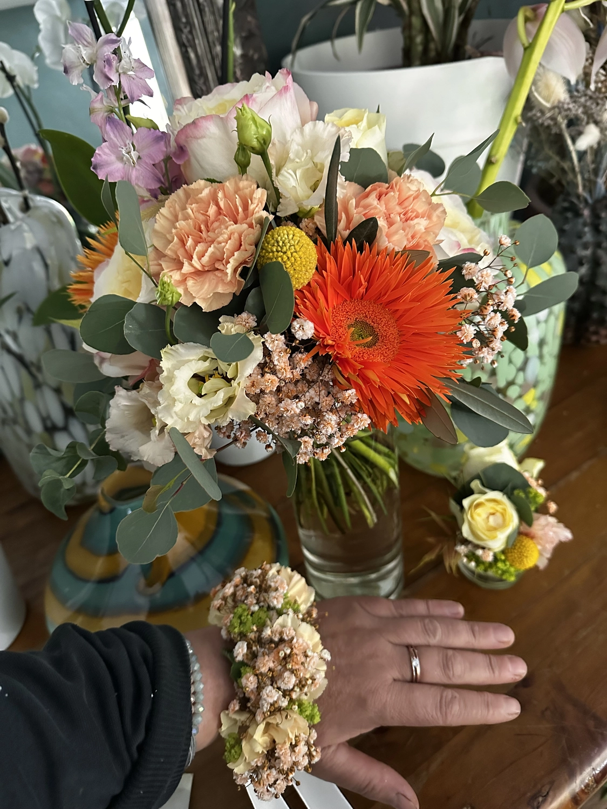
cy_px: 404
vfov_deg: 71.6
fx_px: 561
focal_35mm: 24
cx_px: 304
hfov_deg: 56.8
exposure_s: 1/58
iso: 1000
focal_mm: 6.86
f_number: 1.78
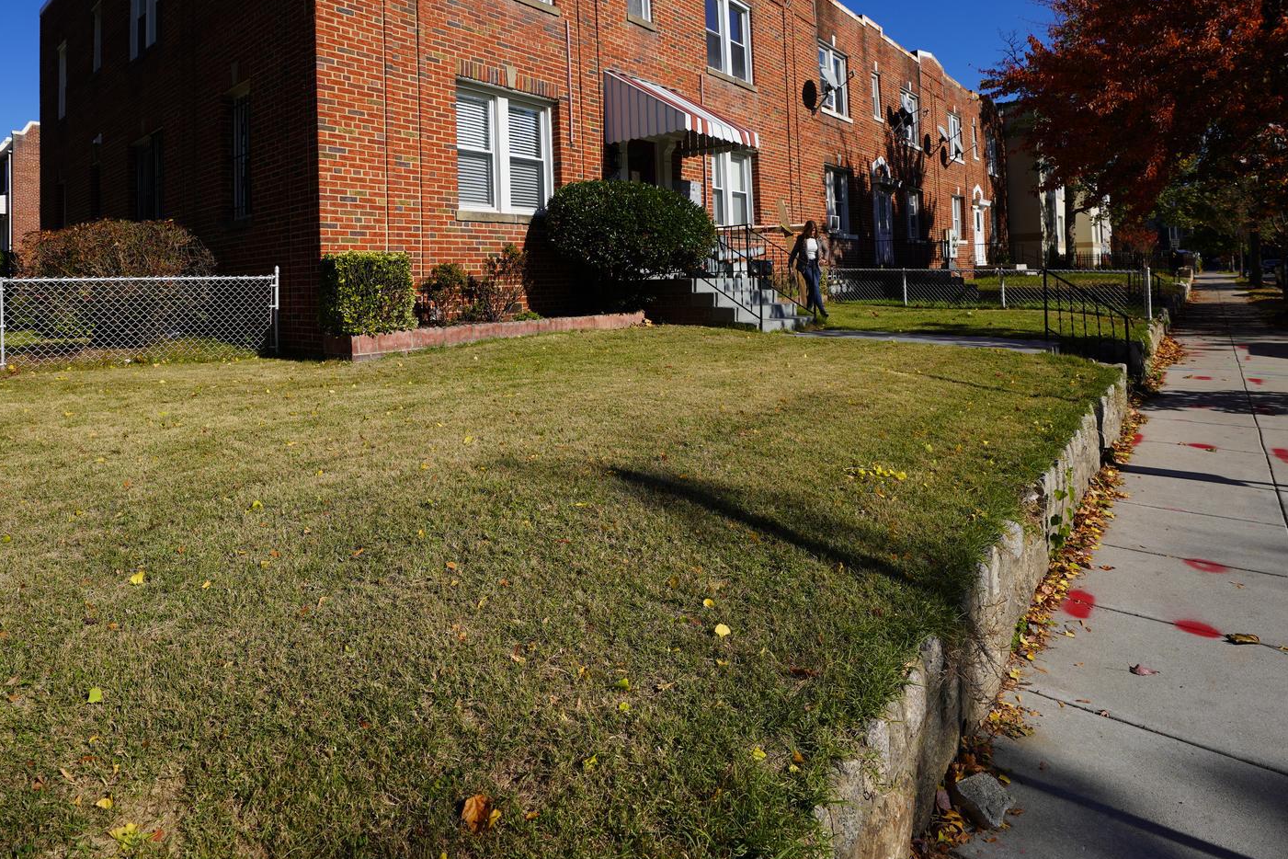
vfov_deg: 62.3
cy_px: 260
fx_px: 680
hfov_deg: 86.5
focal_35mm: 19
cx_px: 569
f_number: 5
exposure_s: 1/1000
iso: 100
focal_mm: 13
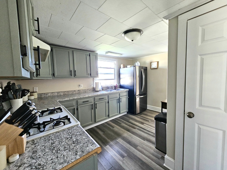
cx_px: 114
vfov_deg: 89.9
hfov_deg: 106.2
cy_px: 85
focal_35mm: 13
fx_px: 85
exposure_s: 1/30
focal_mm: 2.2
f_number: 2.2
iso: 320
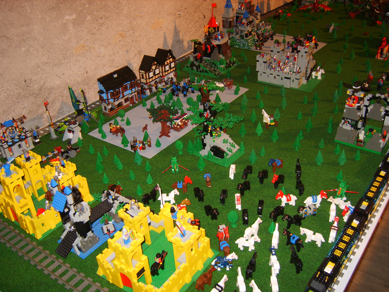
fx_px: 393
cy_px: 146
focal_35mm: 35
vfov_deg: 40.7
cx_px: 194
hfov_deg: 52.6
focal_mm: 7.4
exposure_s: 1/30
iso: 100
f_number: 2.8
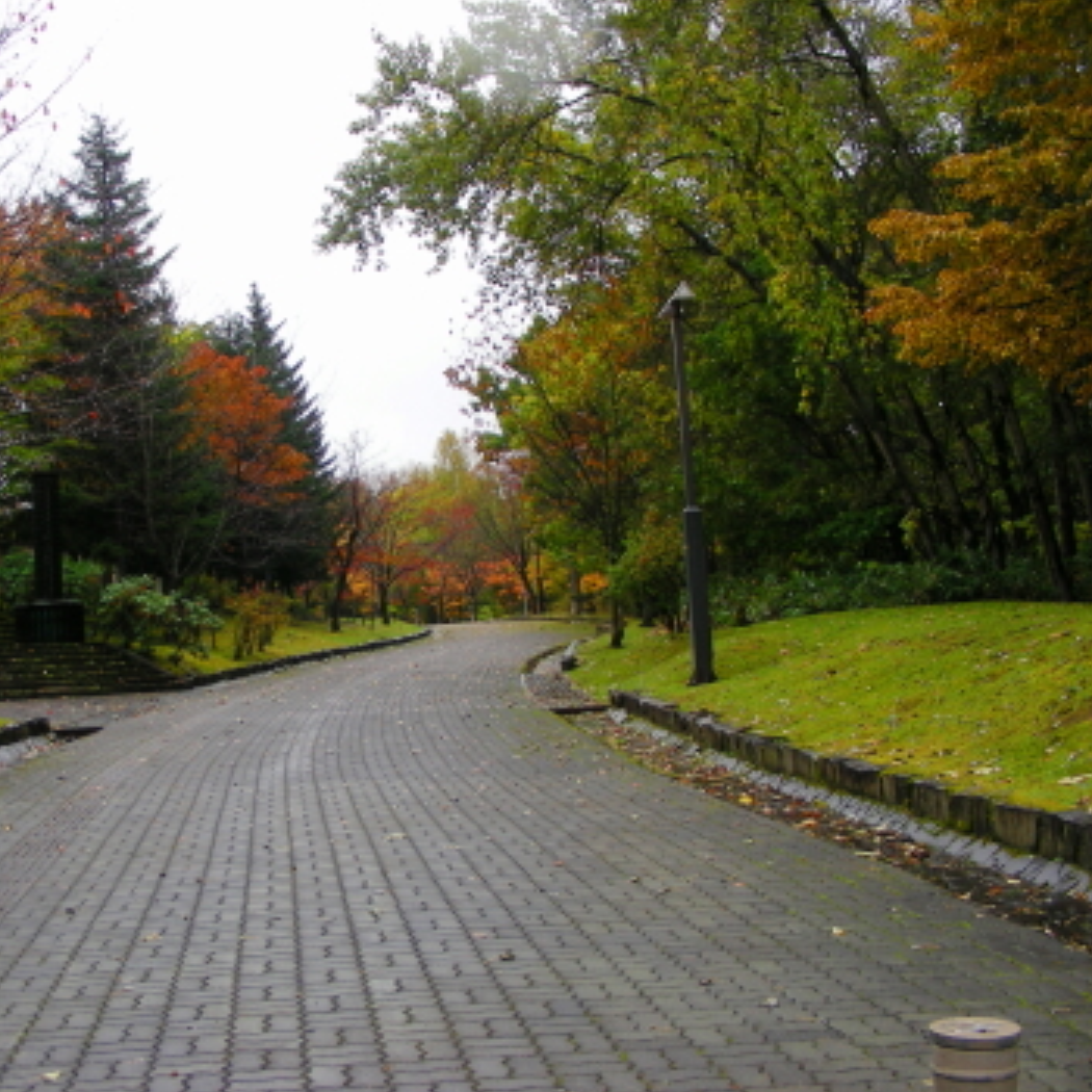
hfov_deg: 36.4
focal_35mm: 46
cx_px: 359
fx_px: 1642
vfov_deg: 36.8
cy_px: 537
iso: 50
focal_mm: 6.3
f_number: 3.5
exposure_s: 1/53
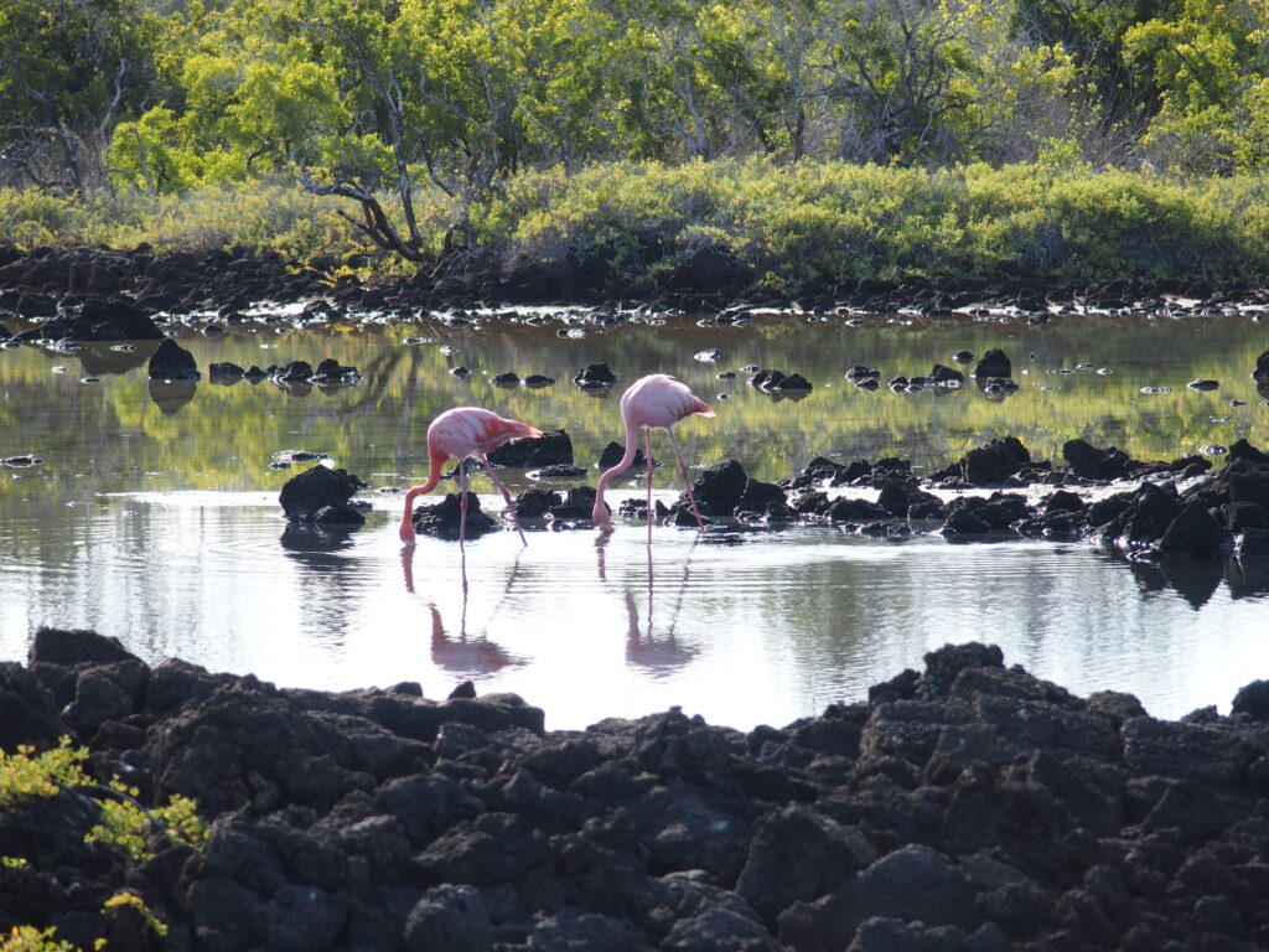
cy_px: 476
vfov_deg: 5.0
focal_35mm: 300
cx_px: 634
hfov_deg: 6.6
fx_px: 10998
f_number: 4
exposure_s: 1/400
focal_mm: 64.3
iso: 100
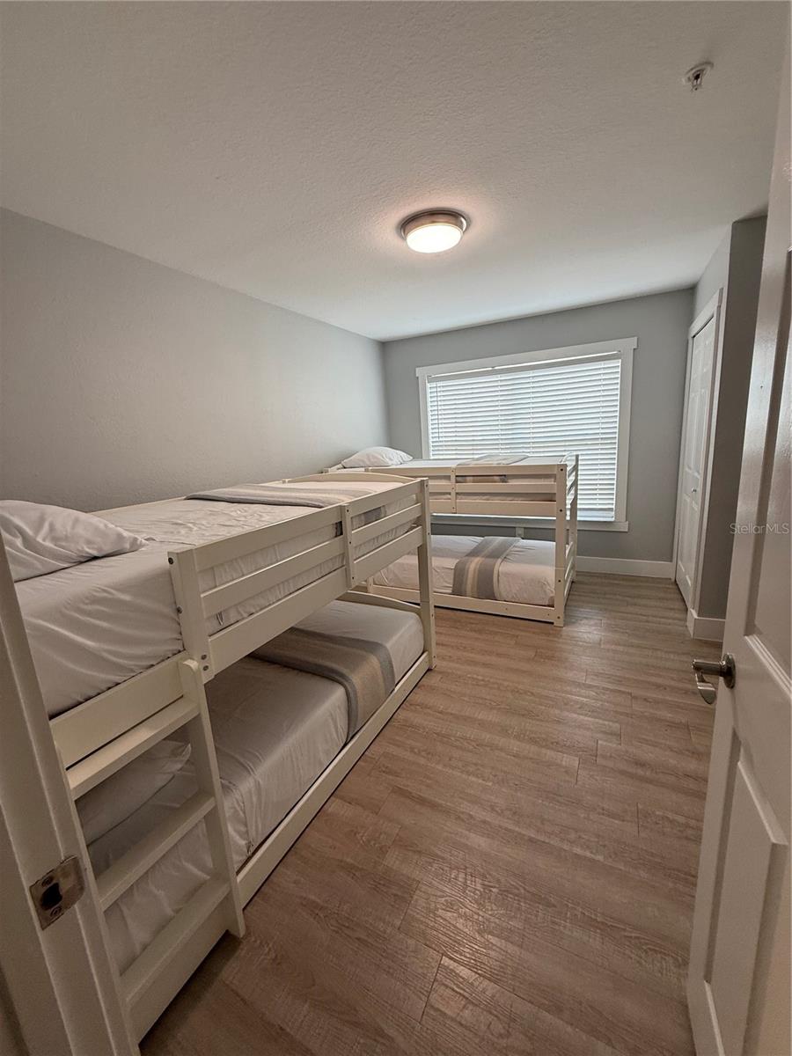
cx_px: 396
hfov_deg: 85.7
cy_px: 528
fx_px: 427
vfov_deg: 102.1
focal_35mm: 14
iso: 160
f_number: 2.2
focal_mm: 2.22
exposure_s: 1/120
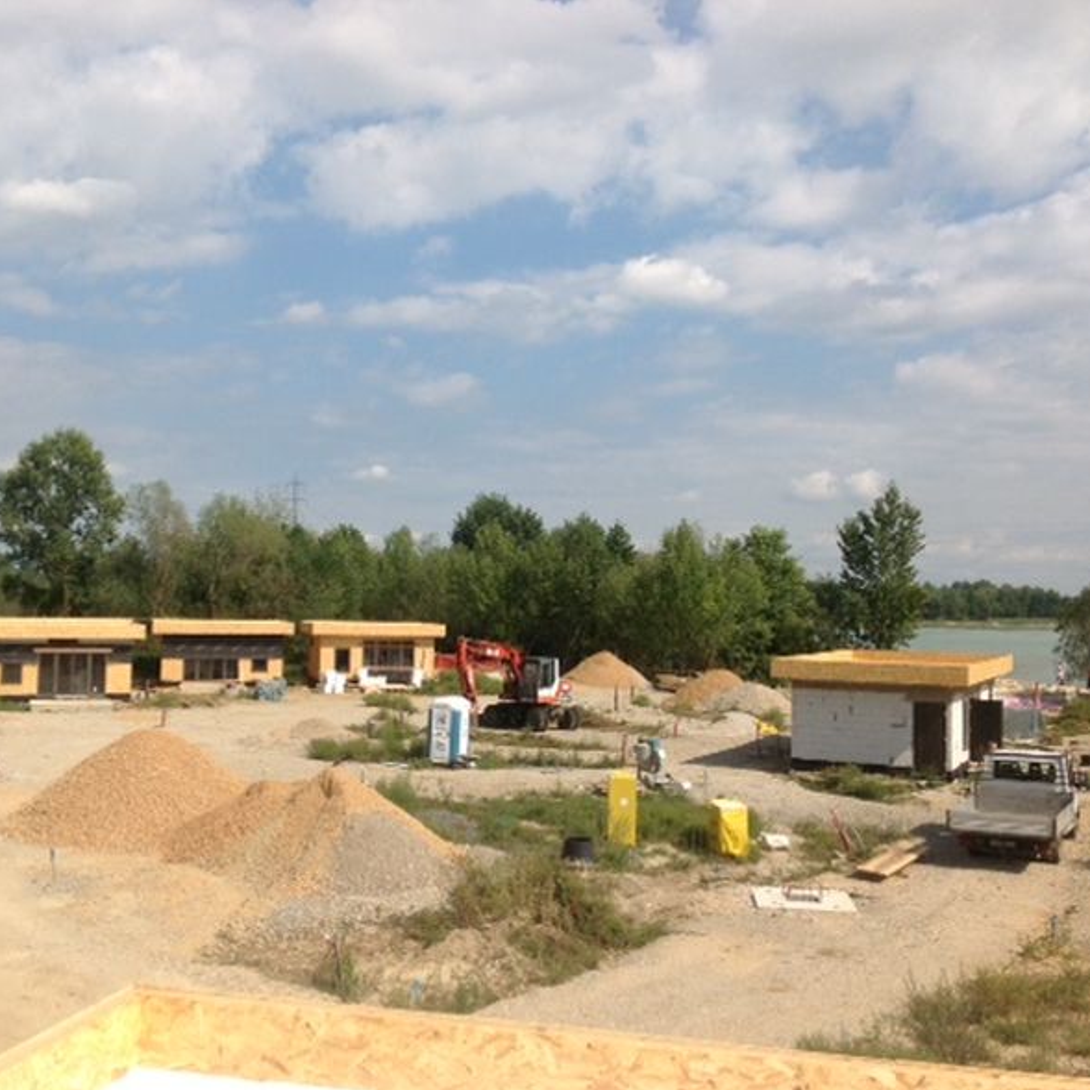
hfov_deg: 39.9
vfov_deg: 40.0
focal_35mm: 42
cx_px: 466
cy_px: 551
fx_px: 1496
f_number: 2.4
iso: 50
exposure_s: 1/3030
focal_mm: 4.28
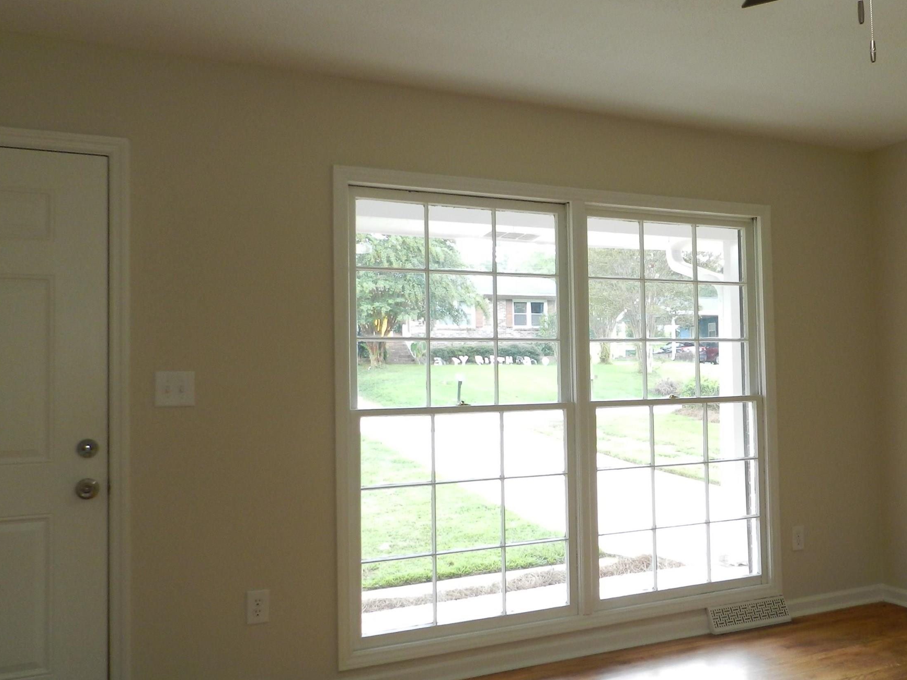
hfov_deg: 55.9
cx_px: 586
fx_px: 838
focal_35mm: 32
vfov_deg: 44.2
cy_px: 346
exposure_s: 1/30
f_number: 3.4
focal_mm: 4
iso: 180
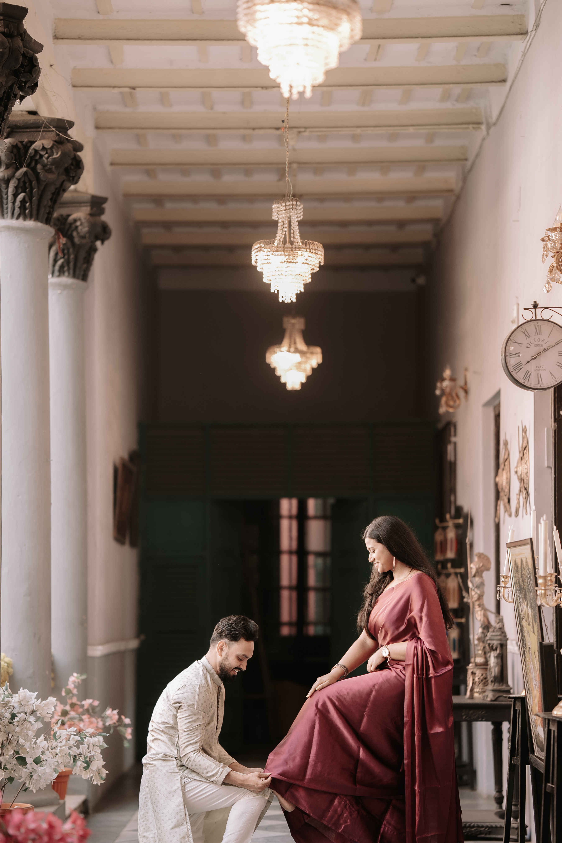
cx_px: 274
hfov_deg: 14.1
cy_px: 450
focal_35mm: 97
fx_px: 2271
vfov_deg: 21.0
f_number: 1.6
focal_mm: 85
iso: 250
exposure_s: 1/320
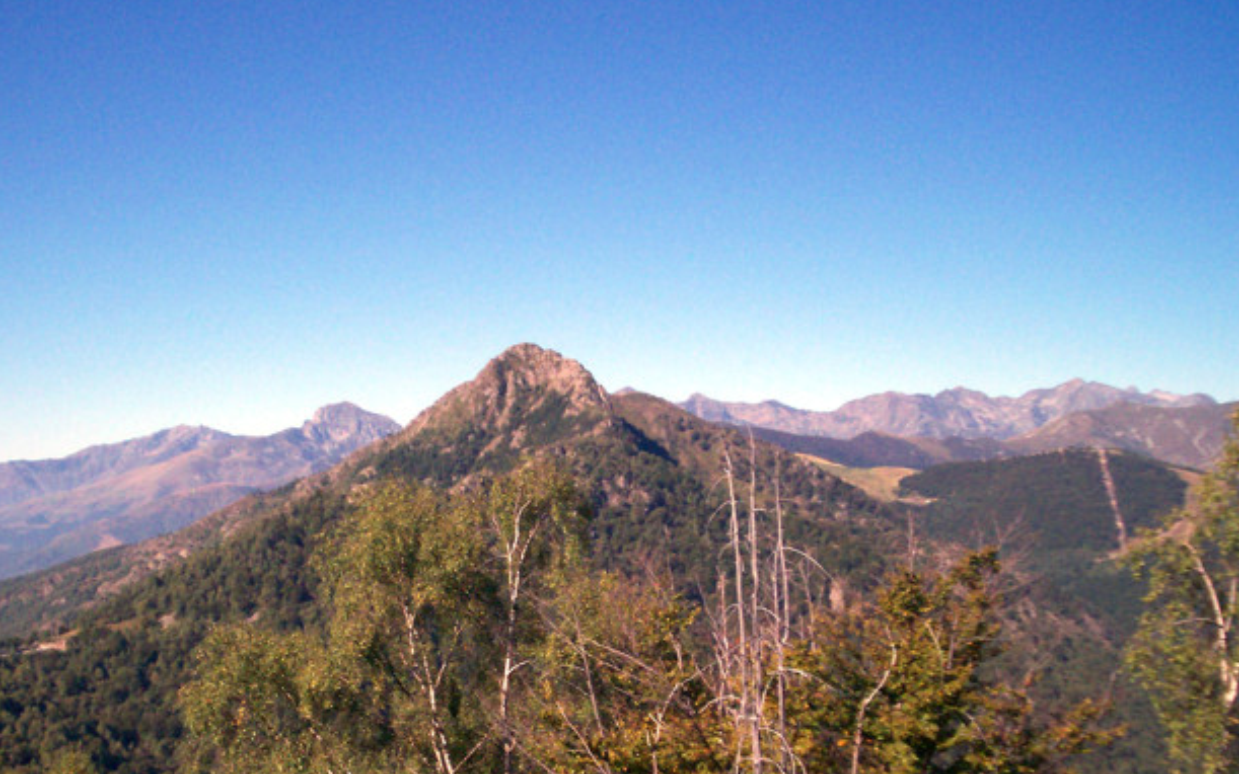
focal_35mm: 50
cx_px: 483
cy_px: 594
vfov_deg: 25.5
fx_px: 1688
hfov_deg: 40.1
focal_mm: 5.9
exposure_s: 1/834
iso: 100
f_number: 4.5
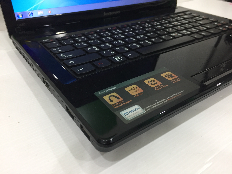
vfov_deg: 48.2
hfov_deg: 61.7
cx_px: 116
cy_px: 87
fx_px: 194
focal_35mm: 29
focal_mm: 4.15
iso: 125
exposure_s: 1/33
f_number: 2.2
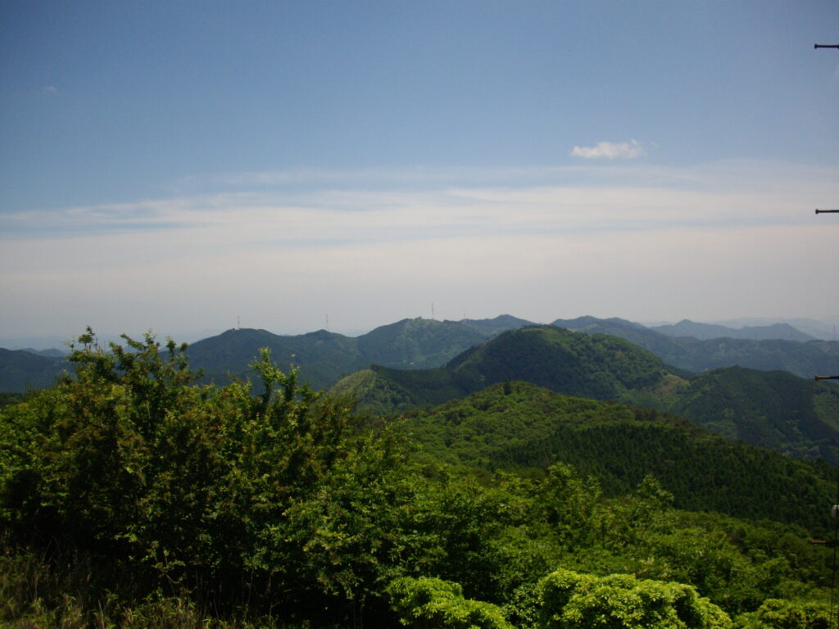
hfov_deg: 50.1
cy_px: 314
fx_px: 897
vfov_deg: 38.7
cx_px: 420
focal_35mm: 37
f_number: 5.6
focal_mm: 6.2
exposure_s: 1/640
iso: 100
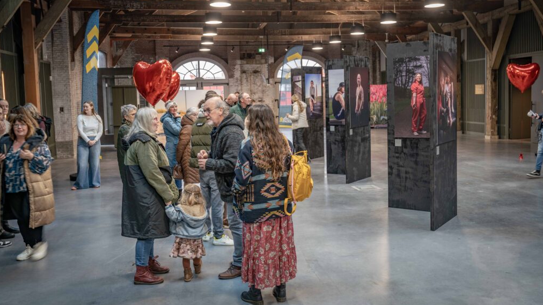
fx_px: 504
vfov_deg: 33.7
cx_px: 272
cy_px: 136
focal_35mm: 35
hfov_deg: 56.6
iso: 800
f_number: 5
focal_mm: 33
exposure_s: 1/20
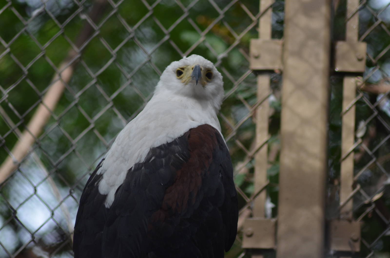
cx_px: 195
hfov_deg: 5.3
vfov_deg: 3.5
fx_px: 4217
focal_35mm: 390
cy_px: 129
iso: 560
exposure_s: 1/1000
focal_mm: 260
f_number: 5
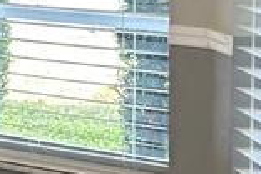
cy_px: -20
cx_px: -274
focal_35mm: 177
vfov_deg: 7.7
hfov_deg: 10.6
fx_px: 1283
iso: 80
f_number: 1.5
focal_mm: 5.7
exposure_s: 1/120
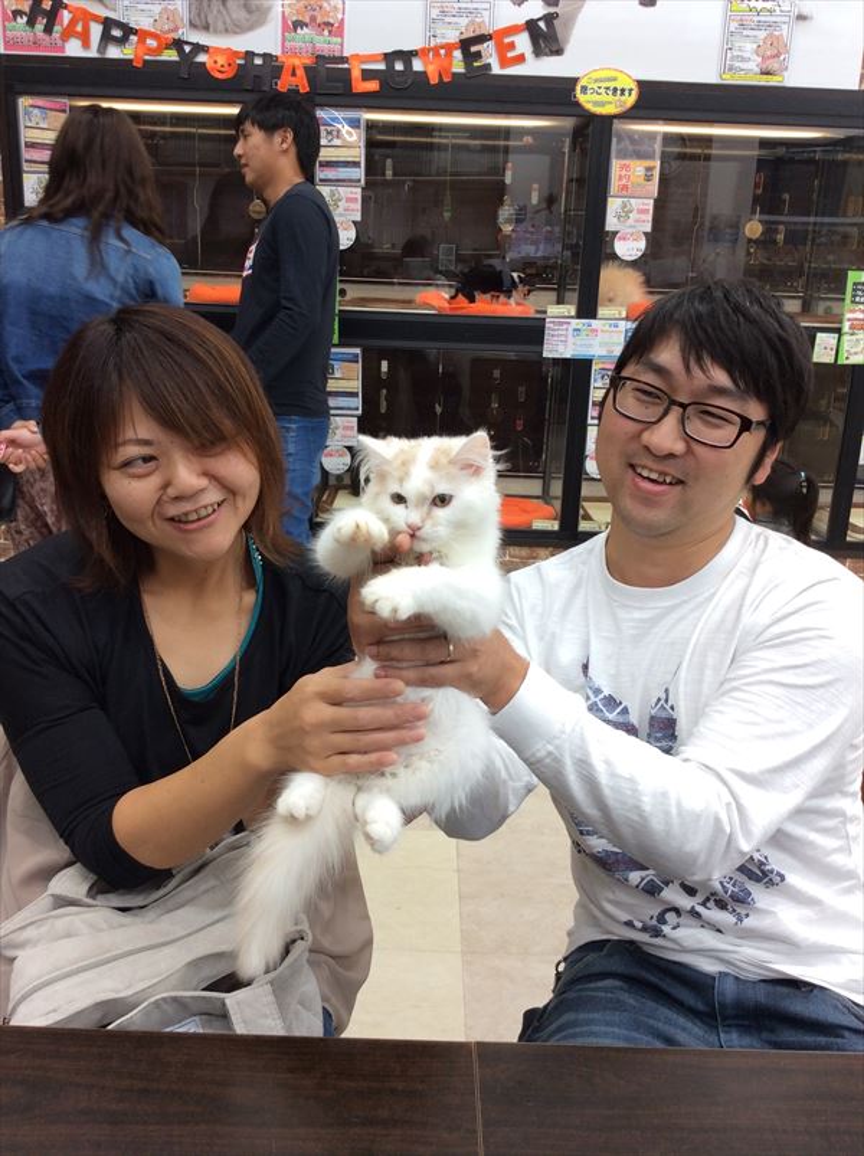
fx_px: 1067
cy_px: 578
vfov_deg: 56.9
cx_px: 432
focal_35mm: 32
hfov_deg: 44.1
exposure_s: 1/24
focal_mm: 3.3
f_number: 2.4
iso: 32
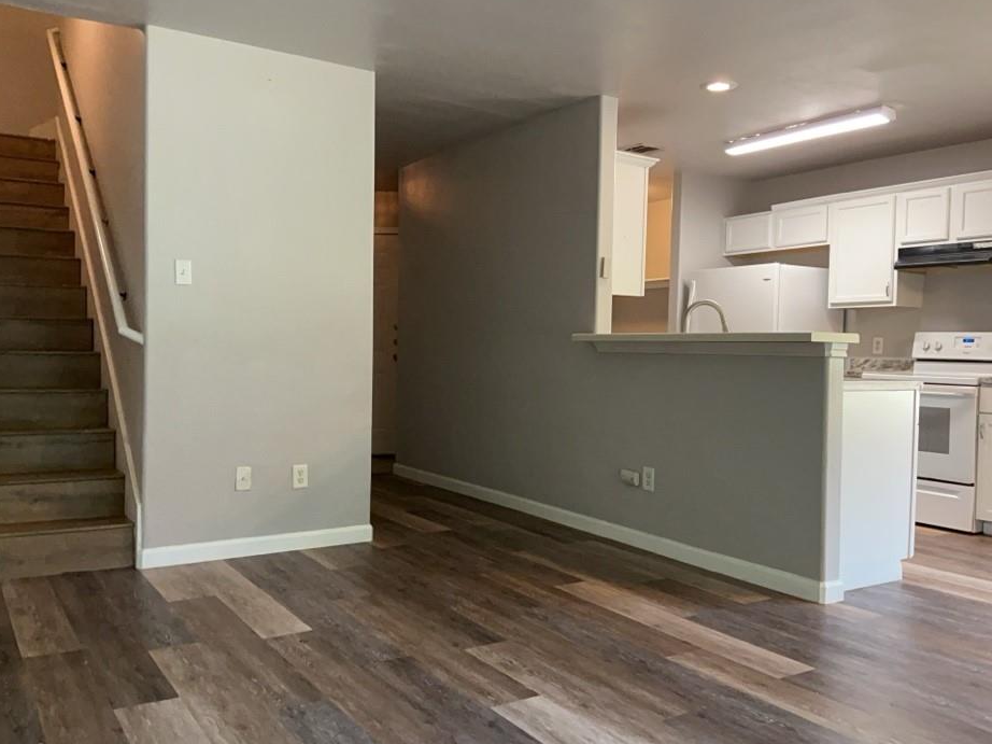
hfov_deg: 60.0
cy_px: 382
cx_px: 510
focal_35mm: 30
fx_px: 859
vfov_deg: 46.8
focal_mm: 3
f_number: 1.8
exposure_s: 1/60
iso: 160
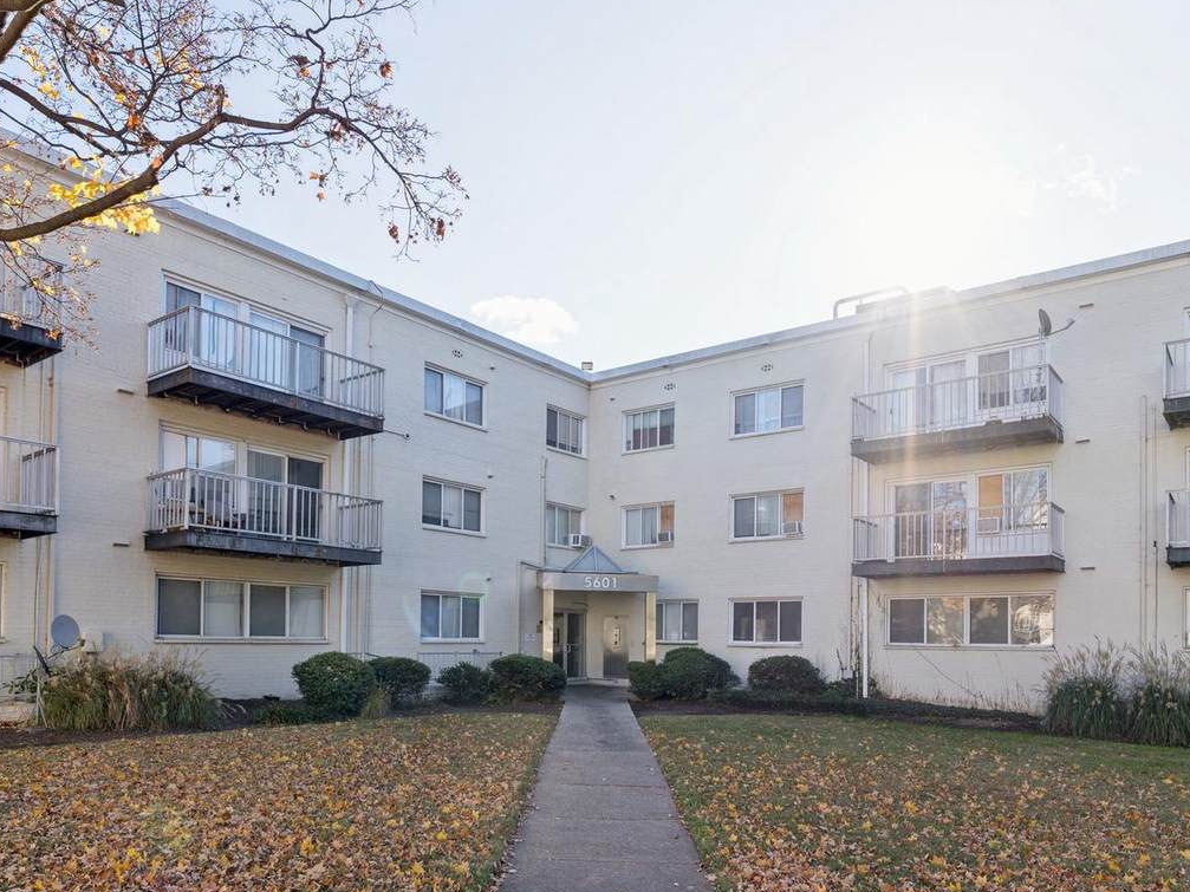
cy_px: 476
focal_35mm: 22
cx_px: 612
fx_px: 769
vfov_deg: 60.2
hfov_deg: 75.5
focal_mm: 12.2
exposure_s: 1/400
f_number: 4.5
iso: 125
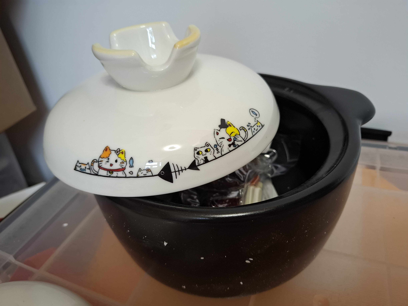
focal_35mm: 23
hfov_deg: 73.9
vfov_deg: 58.9
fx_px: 271
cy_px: 153
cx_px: 204
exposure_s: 1/50
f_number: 1.8
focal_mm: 5.54
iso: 320
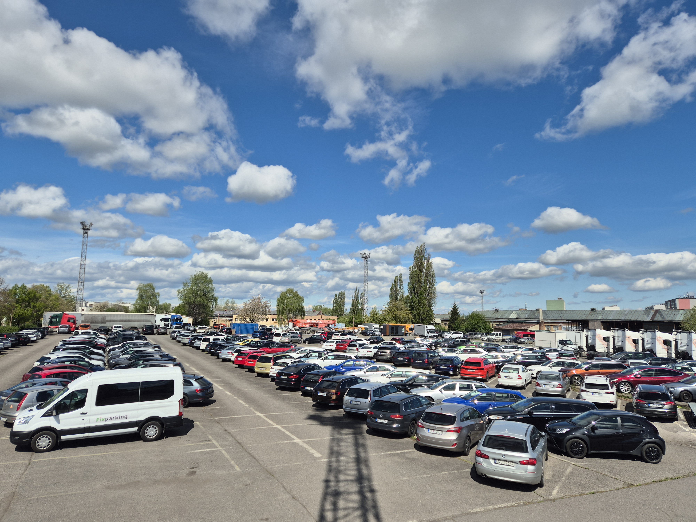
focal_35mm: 23
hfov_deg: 73.9
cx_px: 348
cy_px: 261
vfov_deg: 58.9
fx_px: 462
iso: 25
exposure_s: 1/3192
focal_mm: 5.4
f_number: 1.8
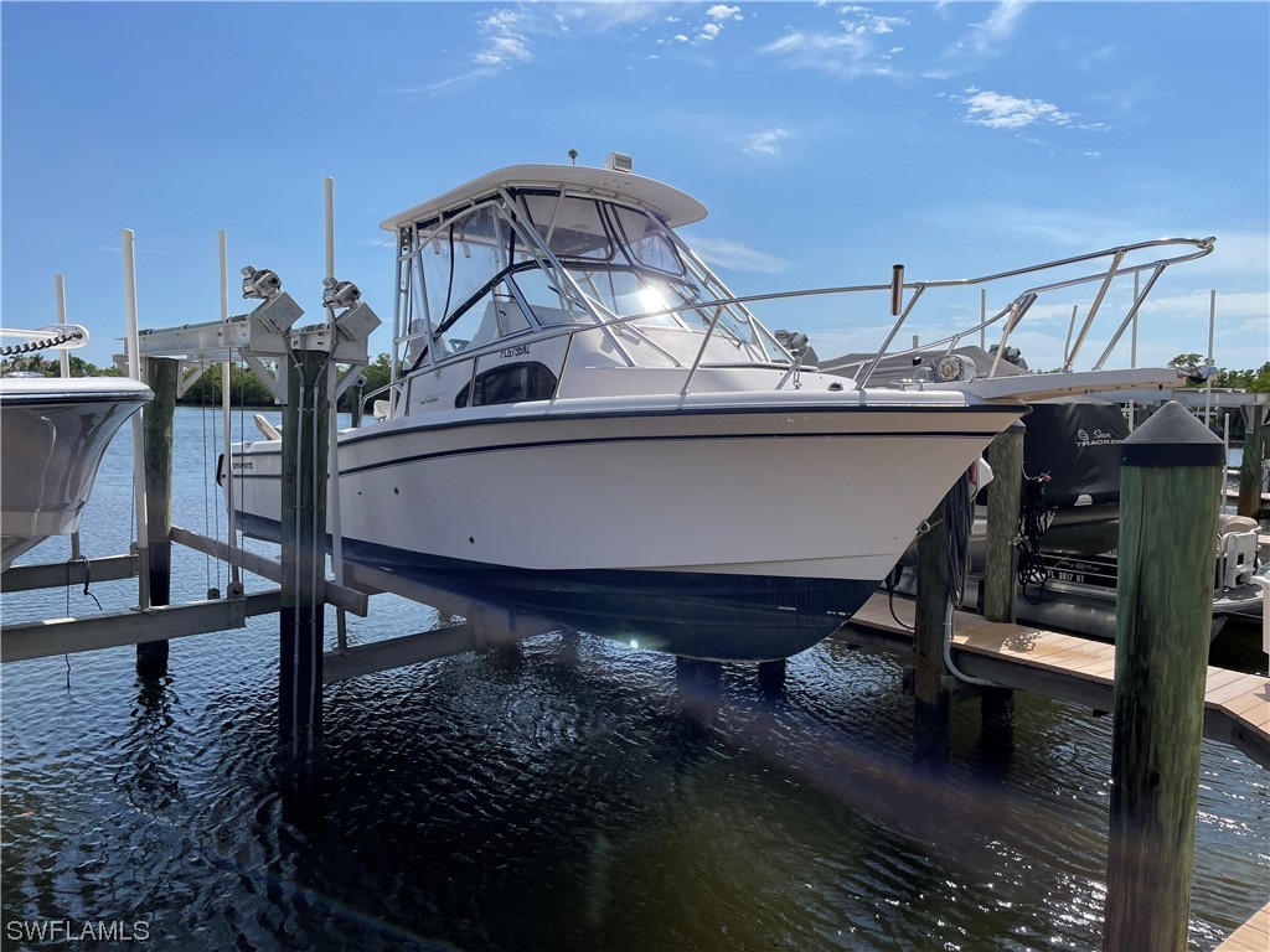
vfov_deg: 53.1
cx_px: 635
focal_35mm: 26
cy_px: 476
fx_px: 954
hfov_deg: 67.3
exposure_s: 1/5814
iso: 32
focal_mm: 4.2
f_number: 1.6
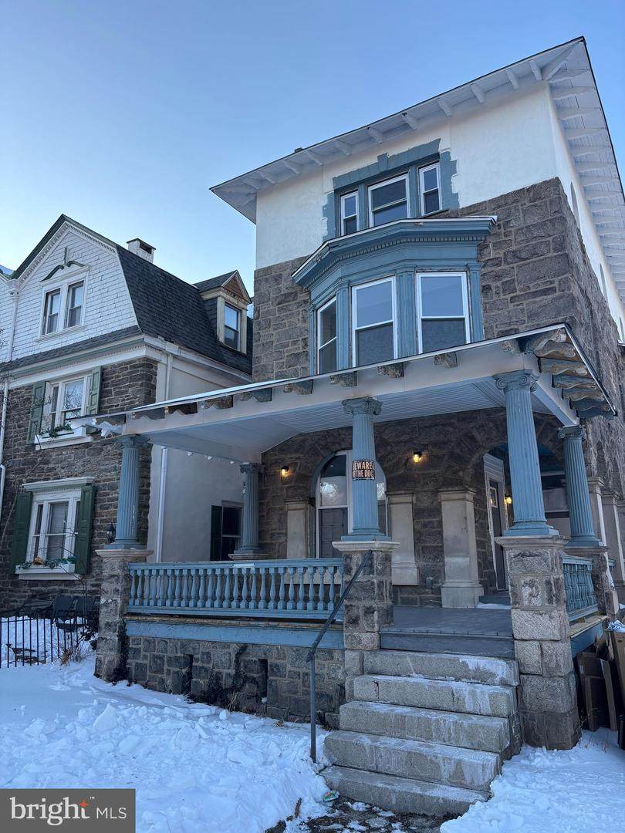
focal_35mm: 26
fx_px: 626
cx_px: 312
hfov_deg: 53.1
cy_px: 416
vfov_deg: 67.3
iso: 50
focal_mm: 5.96
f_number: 1.6
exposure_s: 1/615
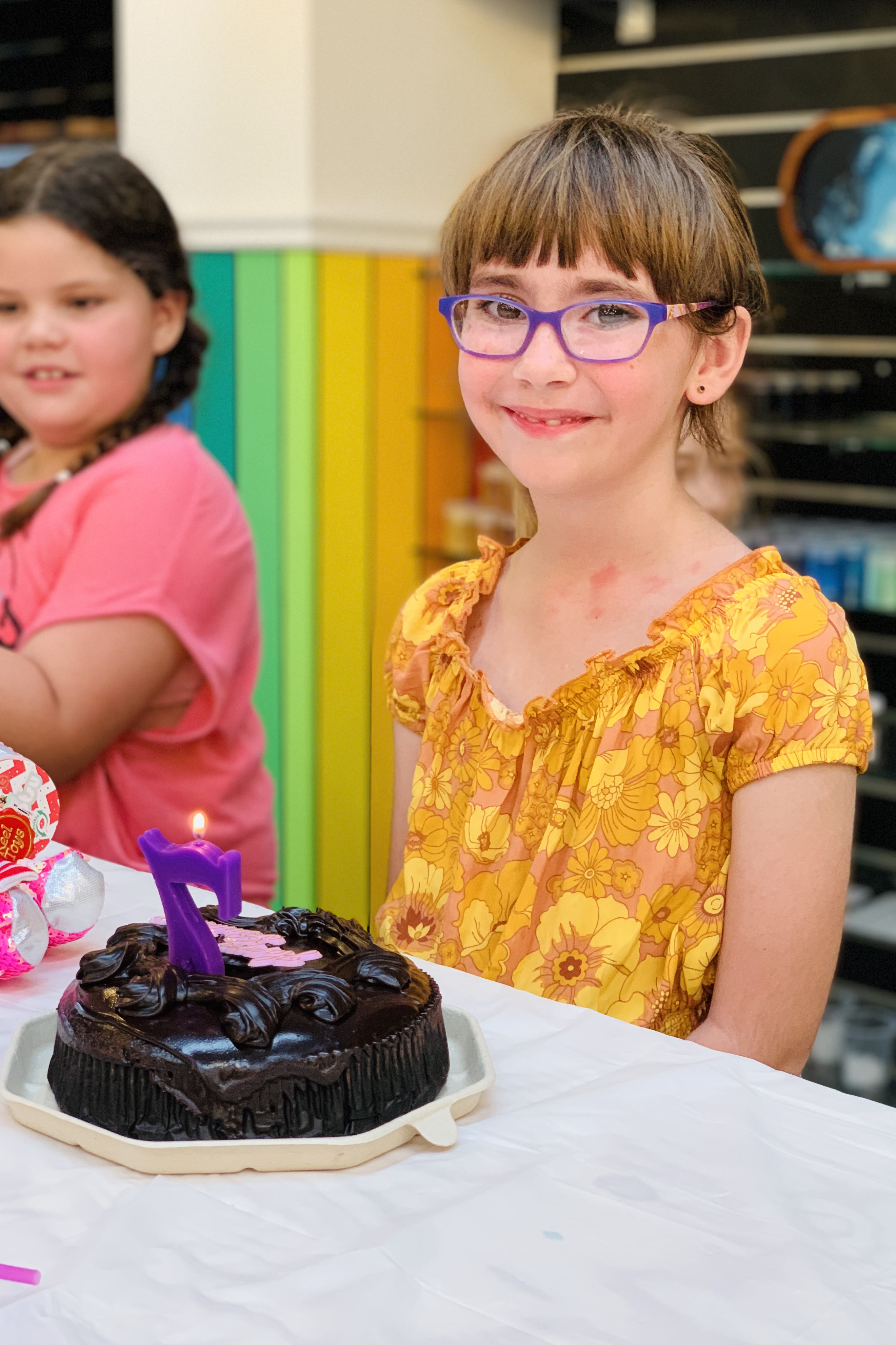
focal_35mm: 55
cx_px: 493
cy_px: 677
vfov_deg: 36.2
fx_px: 2053
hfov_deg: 24.6
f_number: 2.4
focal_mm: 6
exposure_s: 1/60
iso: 200
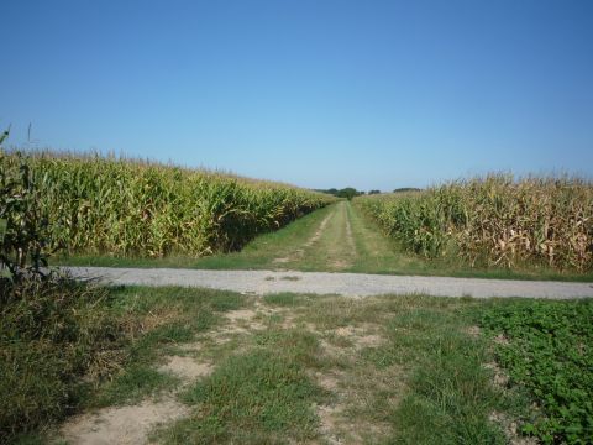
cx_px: 296
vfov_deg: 44.2
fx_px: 548
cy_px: 222
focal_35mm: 32
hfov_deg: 56.8
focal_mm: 5.2
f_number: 5.6
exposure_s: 1/500
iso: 100
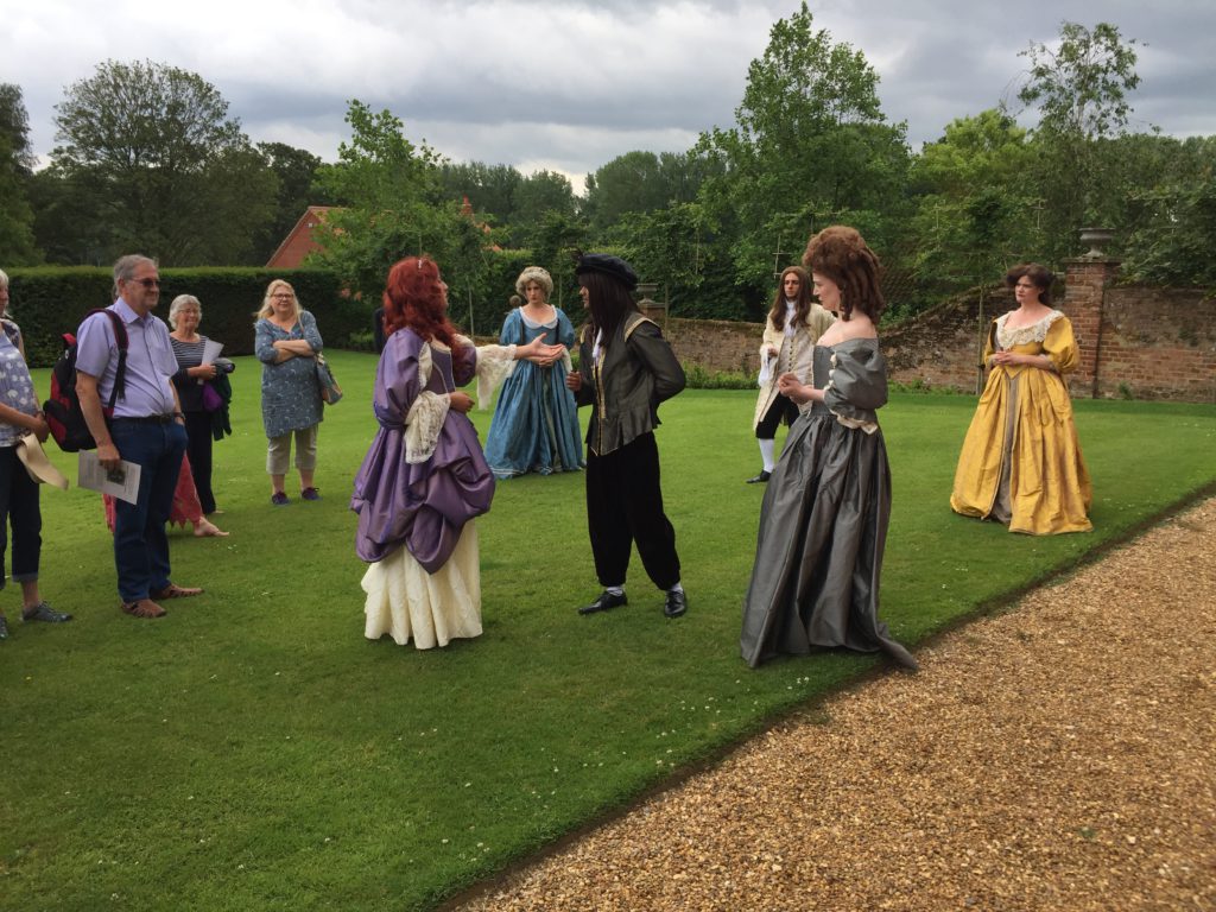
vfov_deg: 48.2
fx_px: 1019
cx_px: 608
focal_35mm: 29
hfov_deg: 61.7
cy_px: 456
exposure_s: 1/760
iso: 32
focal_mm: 4.15
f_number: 2.2
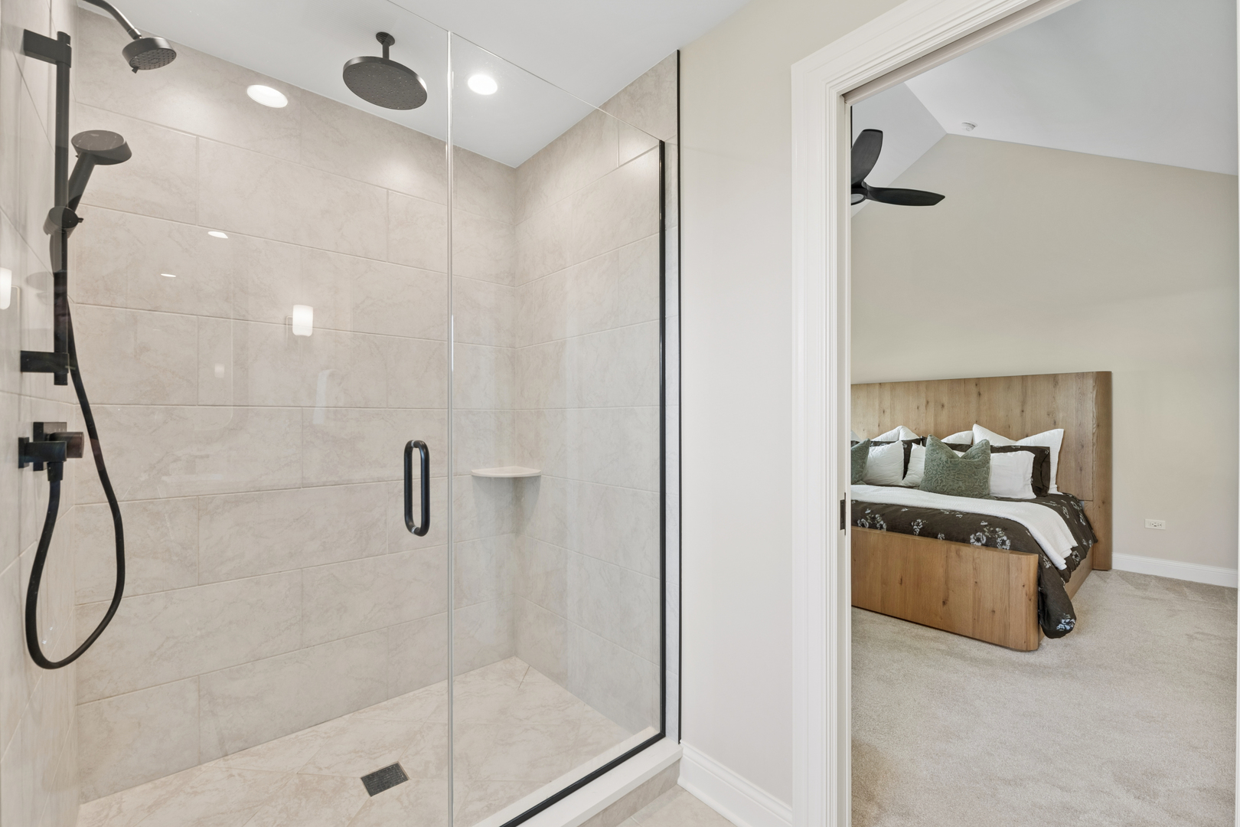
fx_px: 517
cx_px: 620
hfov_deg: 100.4
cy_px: 414
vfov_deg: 77.3
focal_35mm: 15
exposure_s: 1/25
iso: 250
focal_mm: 15
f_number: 8
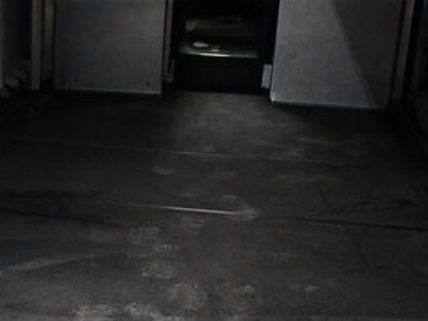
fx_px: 927
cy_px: 296
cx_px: -22
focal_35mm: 75
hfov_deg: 24.5
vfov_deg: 19.2
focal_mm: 18
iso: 2800
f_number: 3.5
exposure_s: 1/125
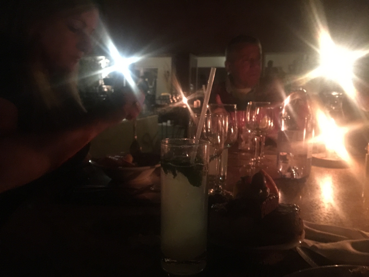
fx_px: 309
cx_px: 184
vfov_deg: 48.2
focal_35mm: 29
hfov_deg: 61.7
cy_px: 138
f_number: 2.2
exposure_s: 1/4
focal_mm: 4.15
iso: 400
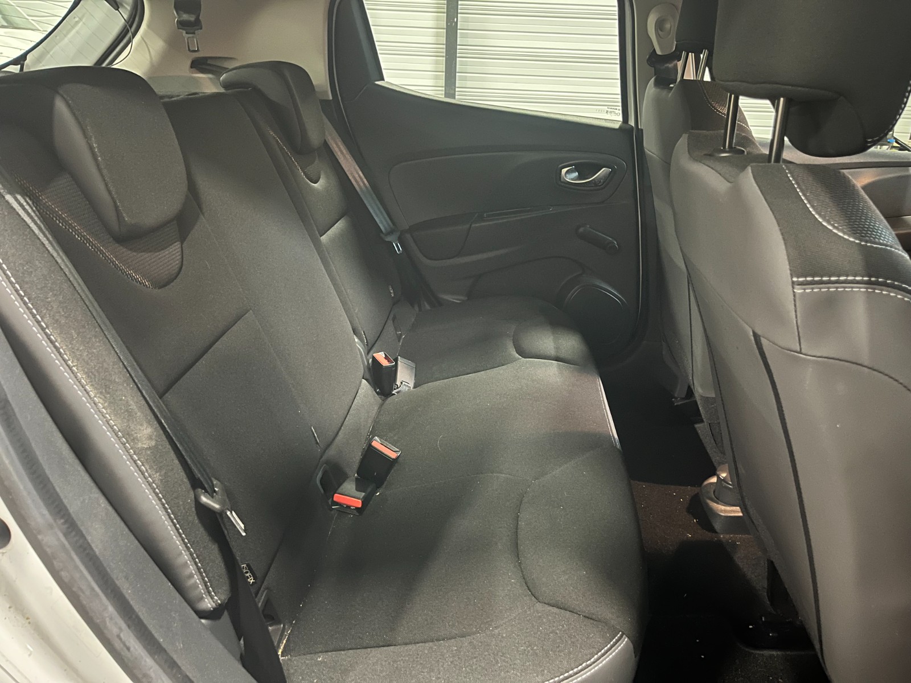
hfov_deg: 67.3
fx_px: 684
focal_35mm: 26
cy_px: 342
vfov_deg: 53.1
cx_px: 456
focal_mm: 5.1
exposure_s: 1/9
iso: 800
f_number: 1.6
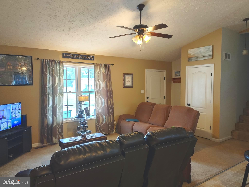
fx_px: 180
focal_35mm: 25
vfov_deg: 54.9
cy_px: 94
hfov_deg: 69.4
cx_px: 124
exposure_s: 1/30
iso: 250
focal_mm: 4.7
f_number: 1.79
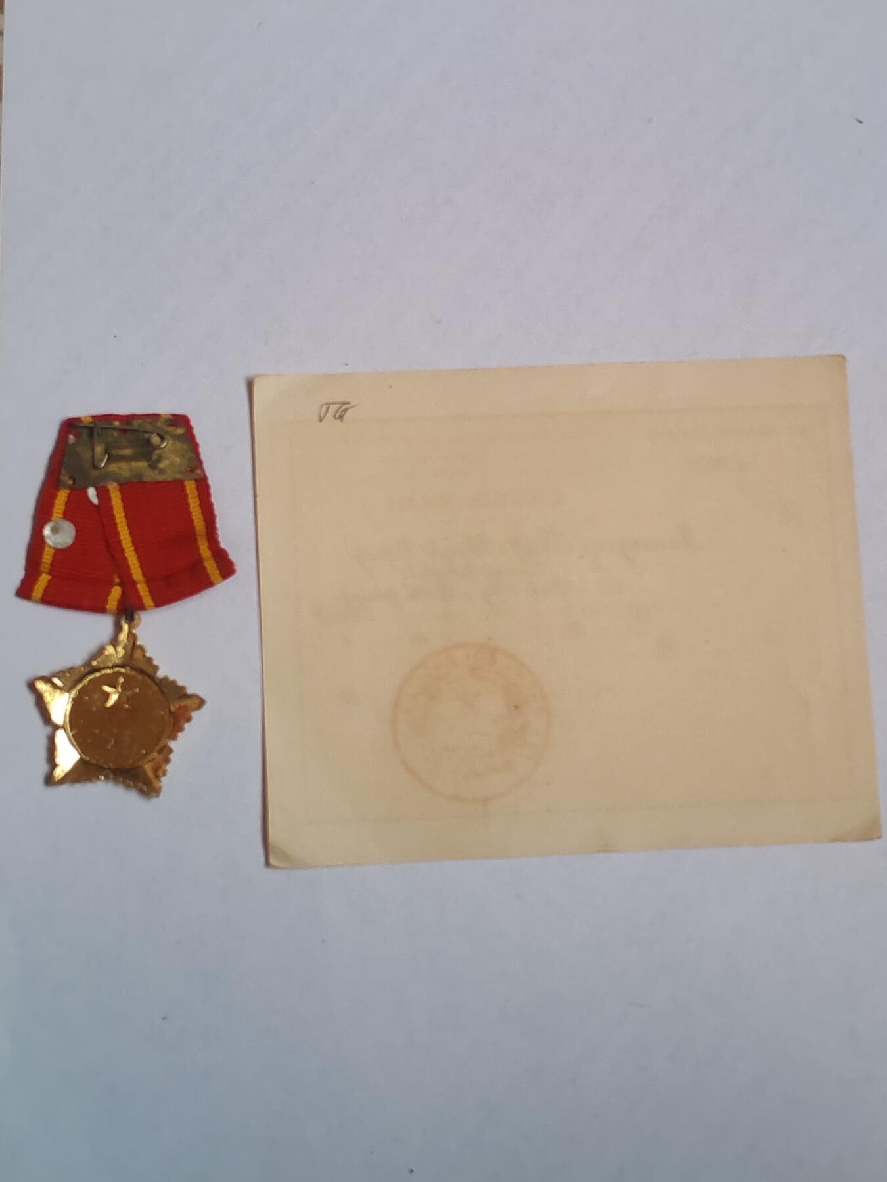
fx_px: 2323
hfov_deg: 21.6
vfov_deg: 28.6
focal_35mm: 68
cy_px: 591
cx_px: 444
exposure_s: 1/100
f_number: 1.95
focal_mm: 5.52
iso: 160
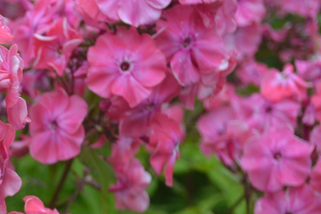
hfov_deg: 9.0
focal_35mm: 222
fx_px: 1980
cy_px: 212
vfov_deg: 6.2
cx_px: -210
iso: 125
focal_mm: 35
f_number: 5.6
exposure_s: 1/125
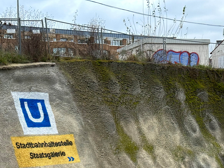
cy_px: 144
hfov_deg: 23.3
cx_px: 49
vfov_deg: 17.6
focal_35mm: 83
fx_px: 537
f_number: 1.78
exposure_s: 1/171
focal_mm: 6.86
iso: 64
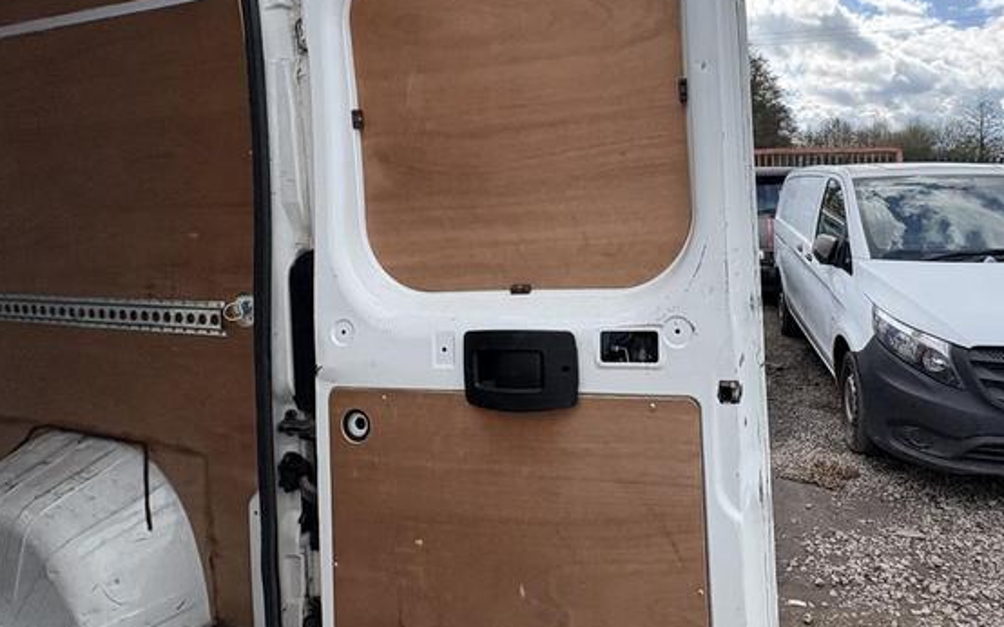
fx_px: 657
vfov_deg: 50.1
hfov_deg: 73.5
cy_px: 205
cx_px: 629
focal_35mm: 24
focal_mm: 2.22
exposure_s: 1/1299
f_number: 2.2
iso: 50
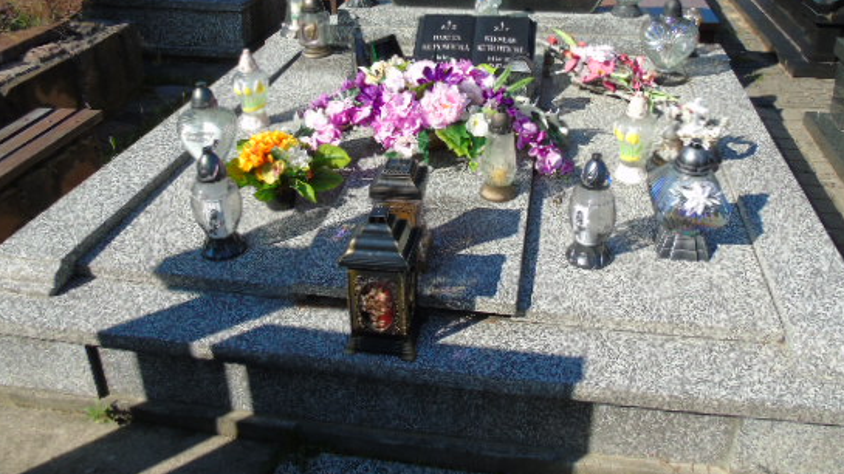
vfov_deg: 36.0
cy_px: 138
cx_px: 466
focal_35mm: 32
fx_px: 716
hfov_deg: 60.9
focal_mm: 4.4
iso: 80
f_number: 3.4
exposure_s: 1/800
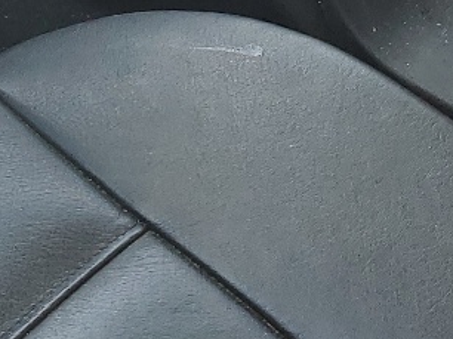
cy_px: -373
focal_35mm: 136
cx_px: 93
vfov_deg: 10.0
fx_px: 1778
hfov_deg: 14.4
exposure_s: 1/120
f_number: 1.5
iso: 53
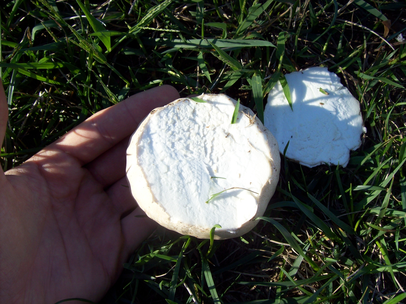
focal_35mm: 36
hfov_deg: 51.4
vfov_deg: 39.6
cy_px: 152
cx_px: 203
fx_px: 422
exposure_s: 1/243
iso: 80
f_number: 4.8
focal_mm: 6
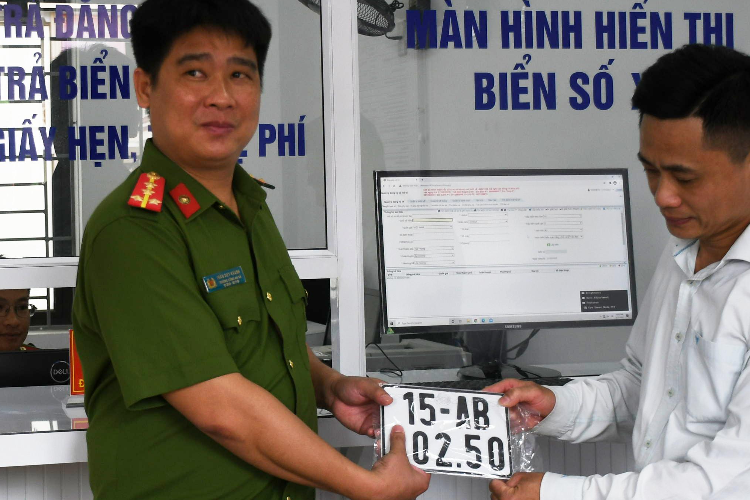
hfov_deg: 27.0
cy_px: 196
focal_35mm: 74
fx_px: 1541
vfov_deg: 18.4
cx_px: 204
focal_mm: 24
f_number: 3.8
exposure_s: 1/200
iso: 250
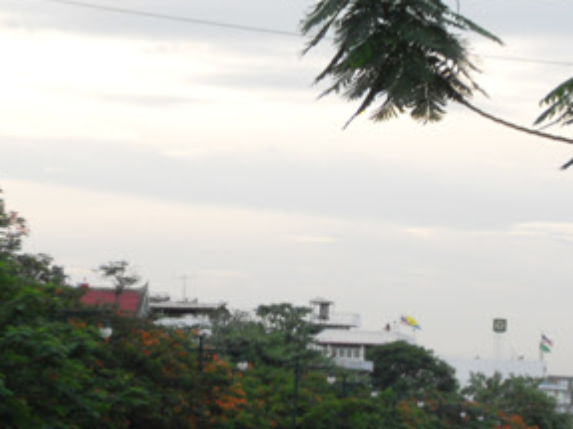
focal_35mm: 209
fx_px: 3458
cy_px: 495
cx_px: 551
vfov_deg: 7.1
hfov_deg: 9.4
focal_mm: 16.1
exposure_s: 1/90
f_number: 4.9
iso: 100
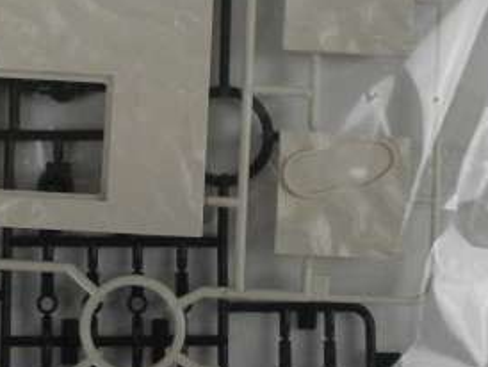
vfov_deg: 21.0
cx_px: 167
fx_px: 988
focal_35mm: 70
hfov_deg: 27.6
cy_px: 151
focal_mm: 5.8
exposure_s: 1/250
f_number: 3.1
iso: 640
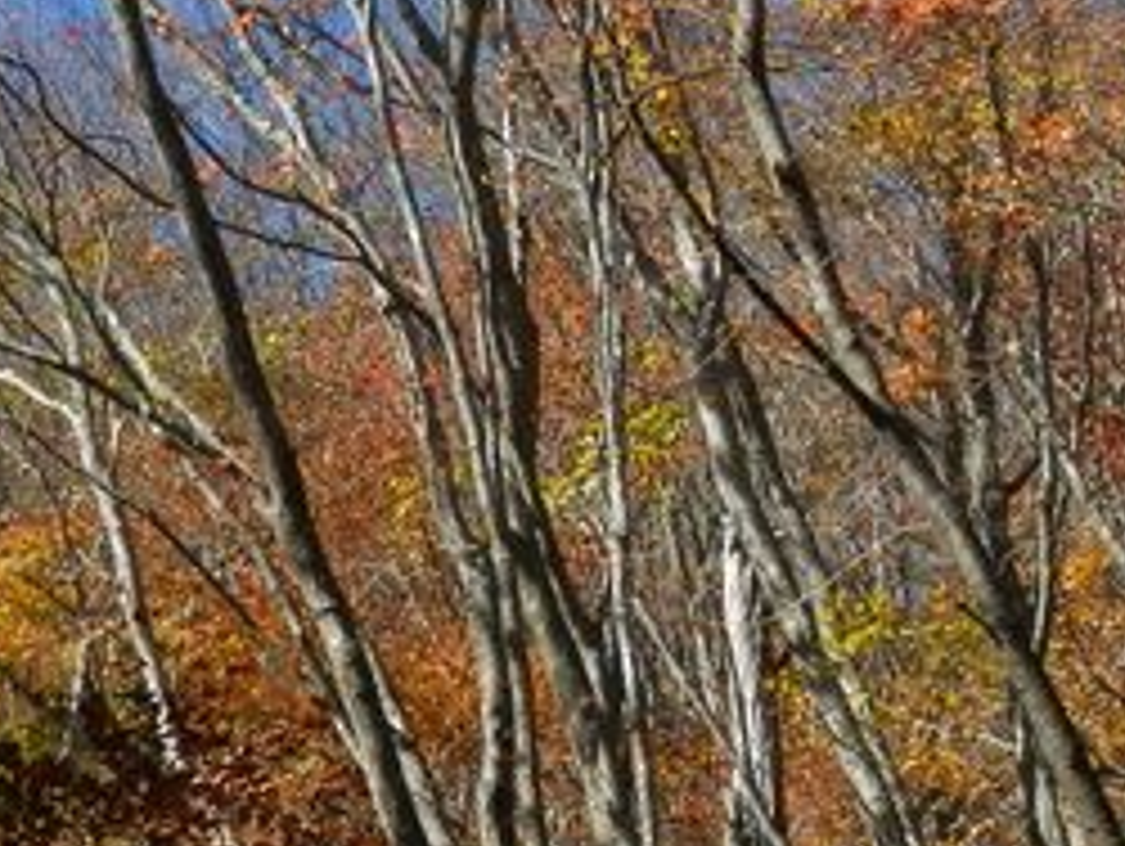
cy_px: 459
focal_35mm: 144
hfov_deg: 13.7
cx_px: 585
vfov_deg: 10.3
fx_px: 4684
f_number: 3.8
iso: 80
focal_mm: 8
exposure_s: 1/400
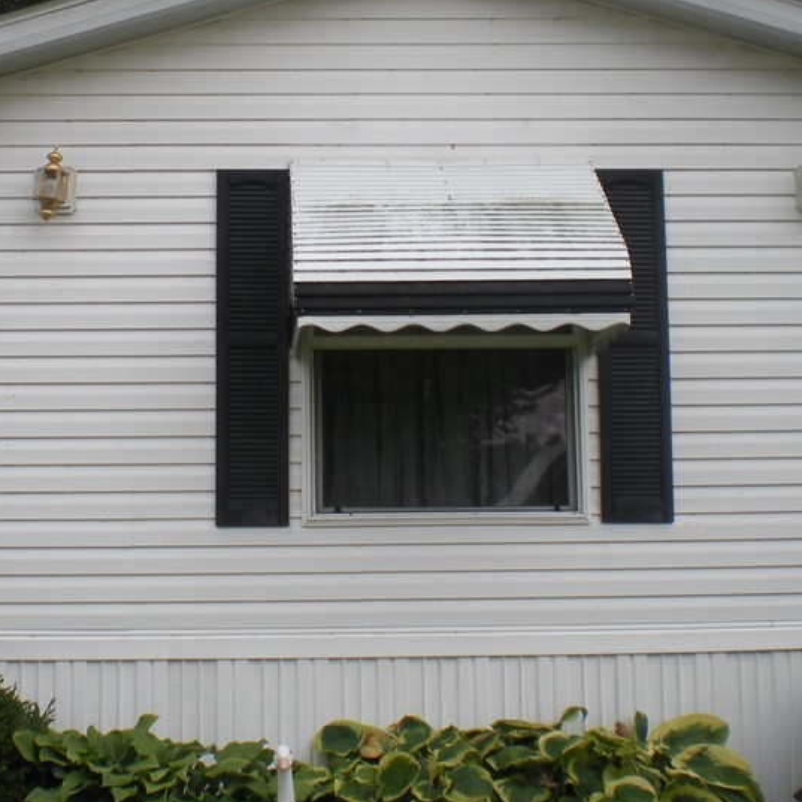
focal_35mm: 64
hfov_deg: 26.8
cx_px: 326
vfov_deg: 26.9
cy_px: 344
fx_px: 1678
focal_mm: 6.3
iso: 64
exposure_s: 1/250
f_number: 4.6
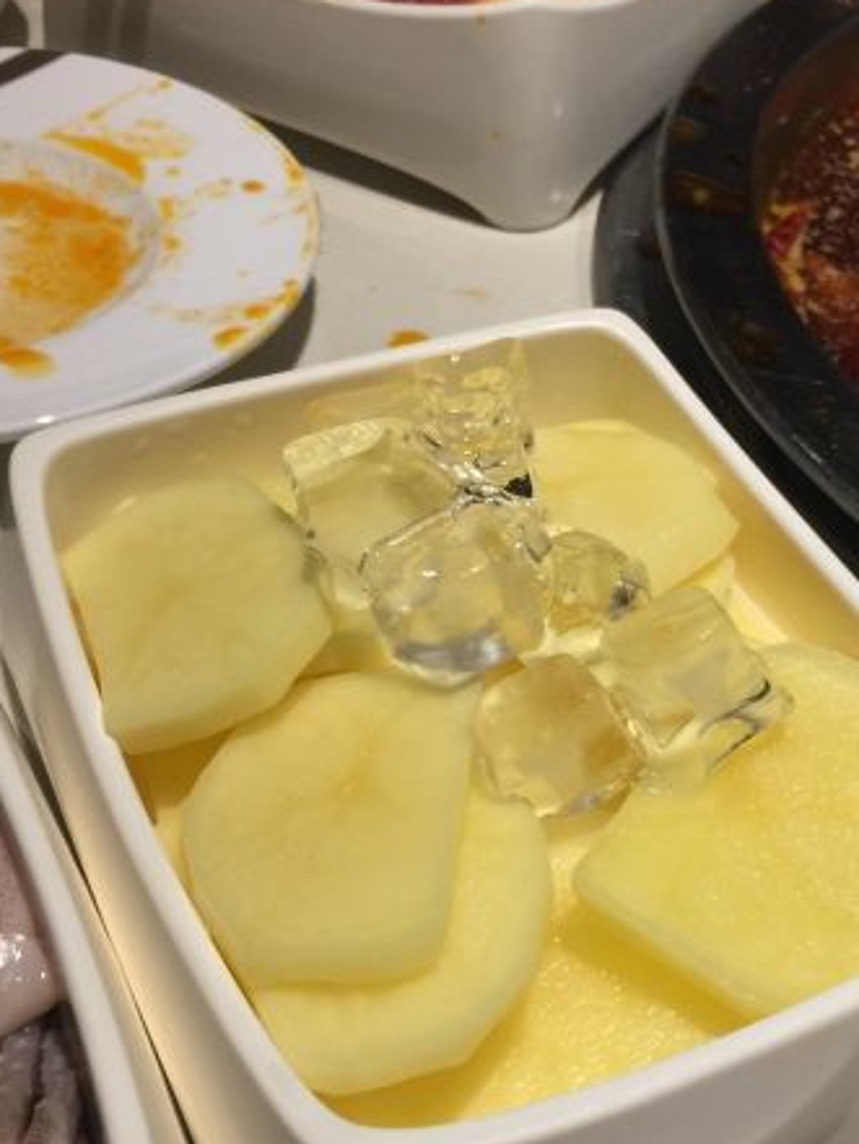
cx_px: 585
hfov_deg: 31.2
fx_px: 1521
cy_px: 708
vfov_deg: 41.0
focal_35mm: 46
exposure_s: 1/33
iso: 50
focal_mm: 4.15
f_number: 2.2
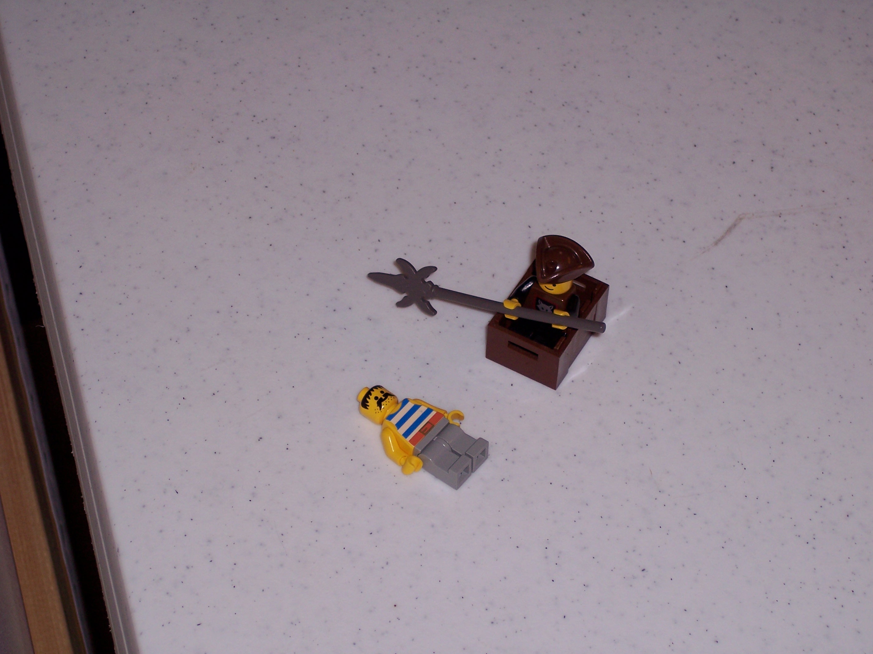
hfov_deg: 16.7
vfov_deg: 12.6
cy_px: 327
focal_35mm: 118
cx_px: 438
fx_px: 2976
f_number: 4.8
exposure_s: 1/125
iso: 100
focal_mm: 24
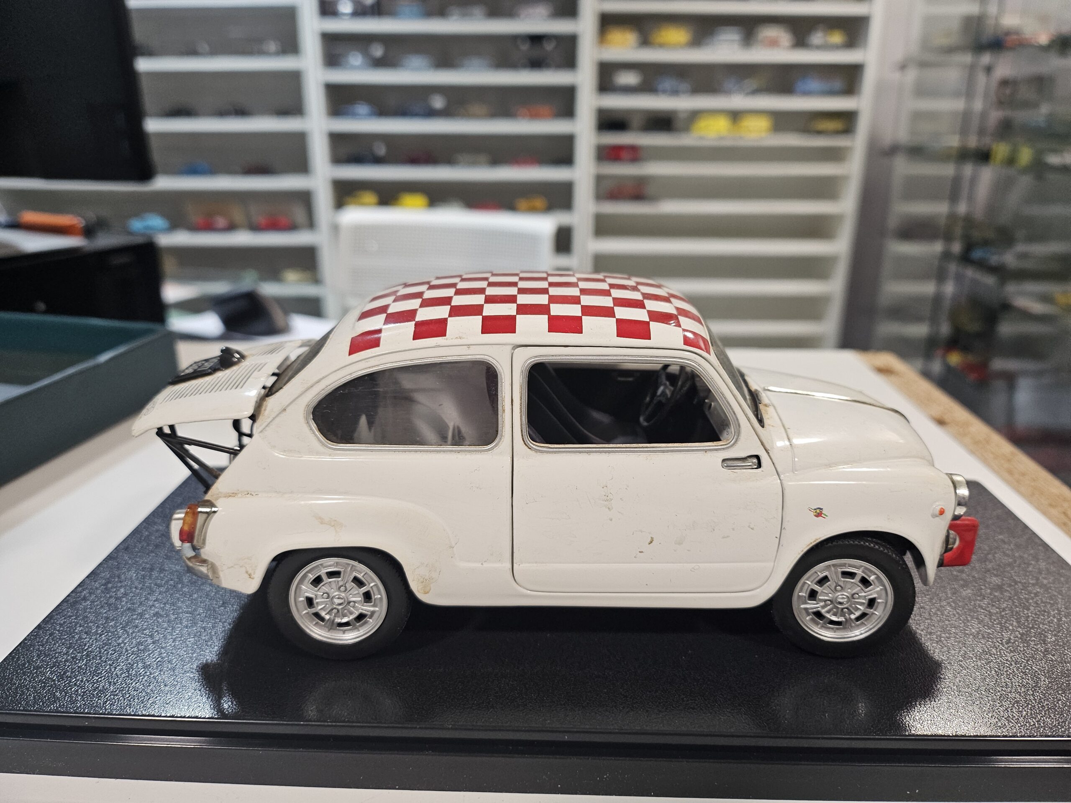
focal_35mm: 24
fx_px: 743
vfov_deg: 56.8
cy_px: 402
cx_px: 536
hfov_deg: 71.6
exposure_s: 1/100
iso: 160
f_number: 1.8
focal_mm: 5
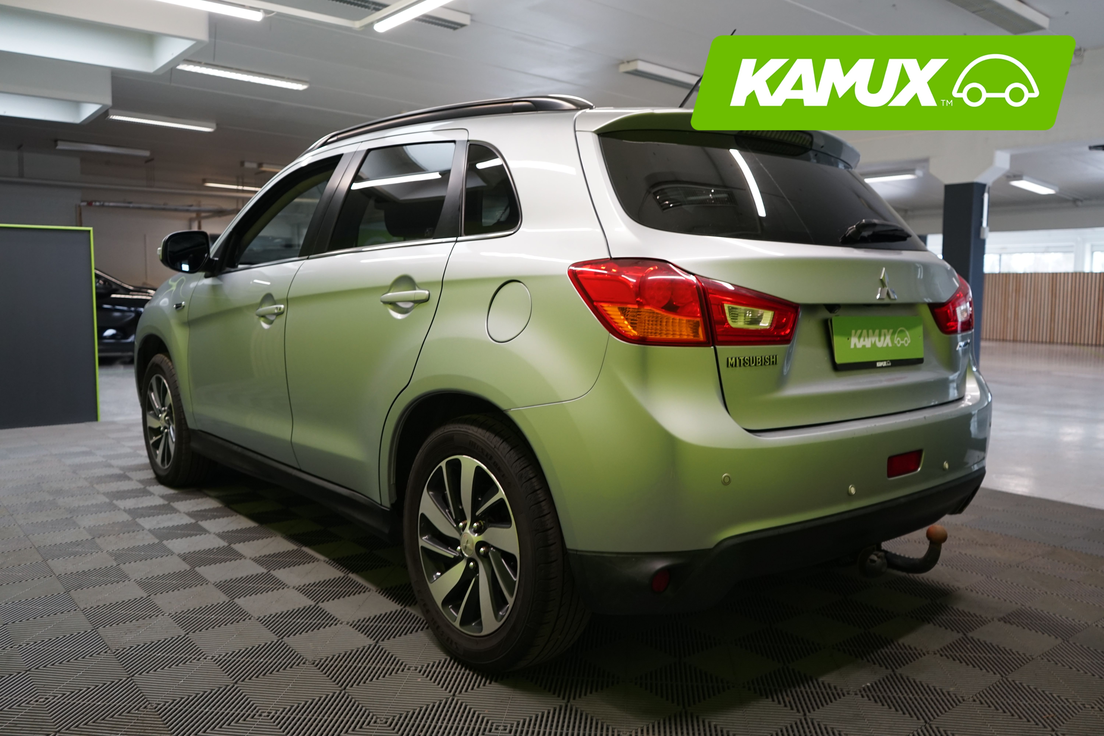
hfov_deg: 65.5
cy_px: 368
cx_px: 552
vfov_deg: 46.4
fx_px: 859
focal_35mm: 28
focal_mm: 28
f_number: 4.5
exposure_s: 1/30
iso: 800
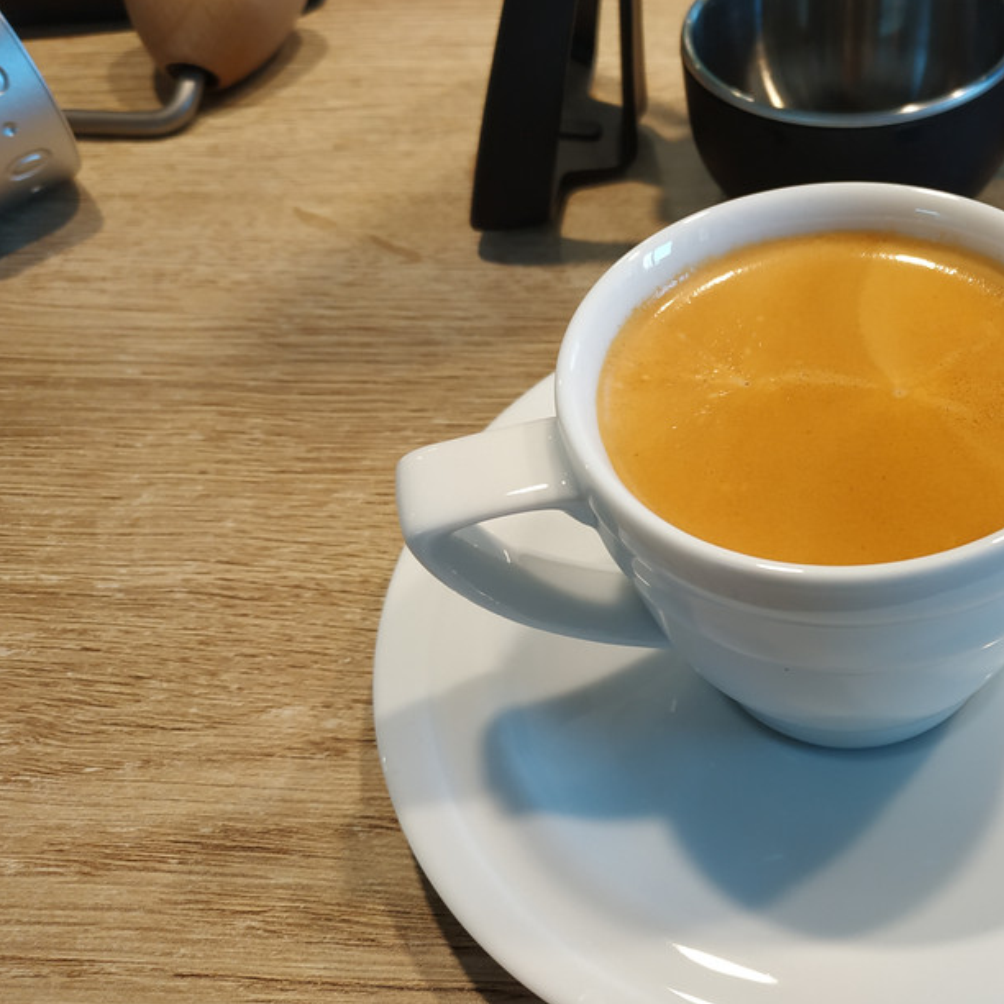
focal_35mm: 37
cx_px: 831
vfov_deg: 44.9
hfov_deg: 42.5
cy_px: 456
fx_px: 1214
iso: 160
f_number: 1.9
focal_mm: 3.94
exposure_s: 1/50
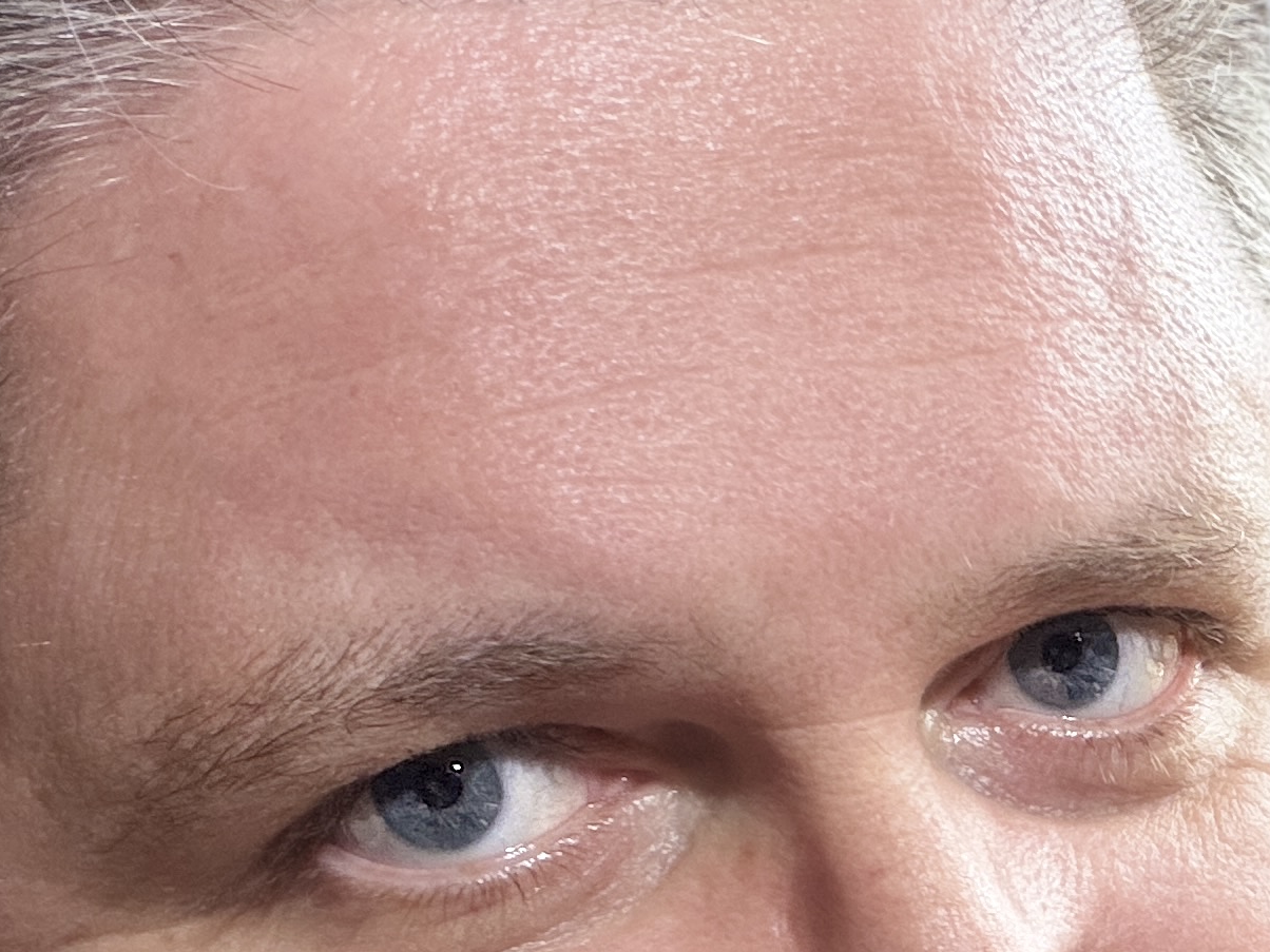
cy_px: 1096
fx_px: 2825
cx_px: 1398
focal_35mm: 77
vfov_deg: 18.3
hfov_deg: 23.7
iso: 320
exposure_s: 1/60
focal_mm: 2.69
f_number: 1.9
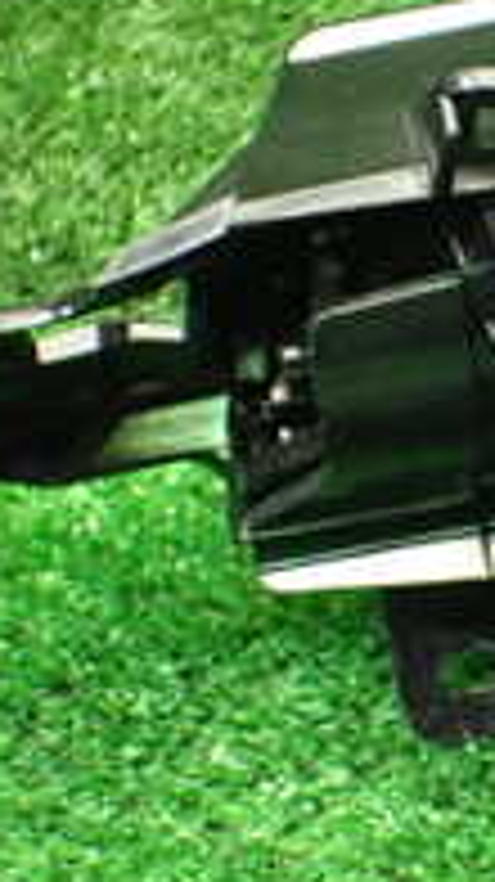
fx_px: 2337
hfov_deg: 11.3
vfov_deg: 21.4
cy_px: 405
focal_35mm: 100
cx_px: 878
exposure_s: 1/80
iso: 800
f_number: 2.3
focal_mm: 5.4
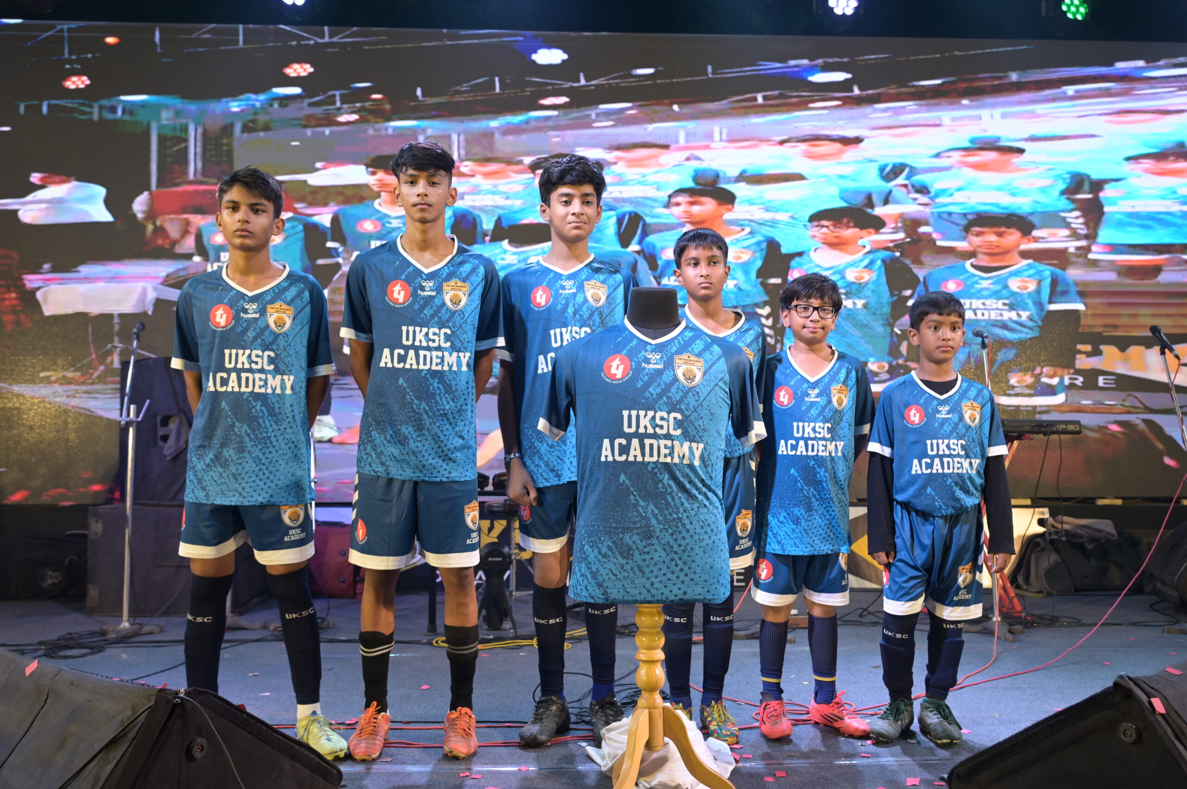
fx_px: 1005
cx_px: 594
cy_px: 394
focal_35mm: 30
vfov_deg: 42.9
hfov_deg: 61.1
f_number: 4
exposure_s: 1/320
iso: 1000
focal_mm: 30.5
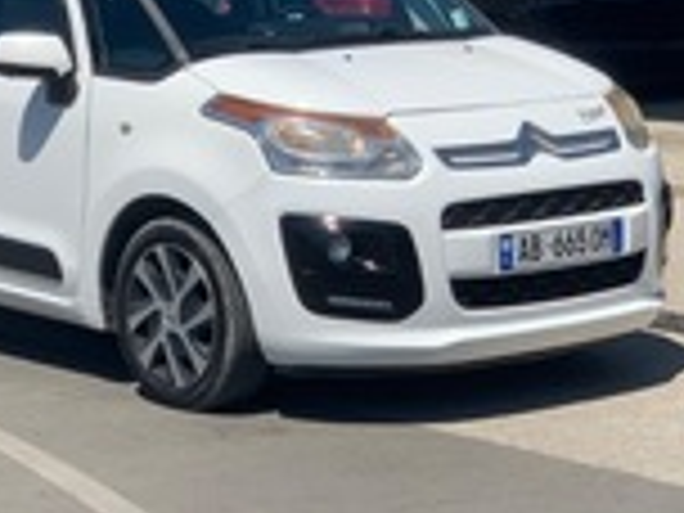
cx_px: 130
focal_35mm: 123
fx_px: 2430
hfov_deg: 15.9
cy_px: 189
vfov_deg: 12.0
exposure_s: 1/1712
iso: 16
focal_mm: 6
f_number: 2.4
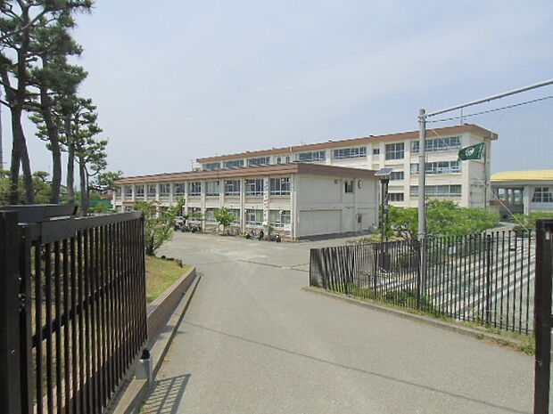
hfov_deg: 71.6
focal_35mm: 24
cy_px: 207
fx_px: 383
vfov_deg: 56.8
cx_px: 276
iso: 64
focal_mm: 4.24
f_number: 7.9
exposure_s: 1/200
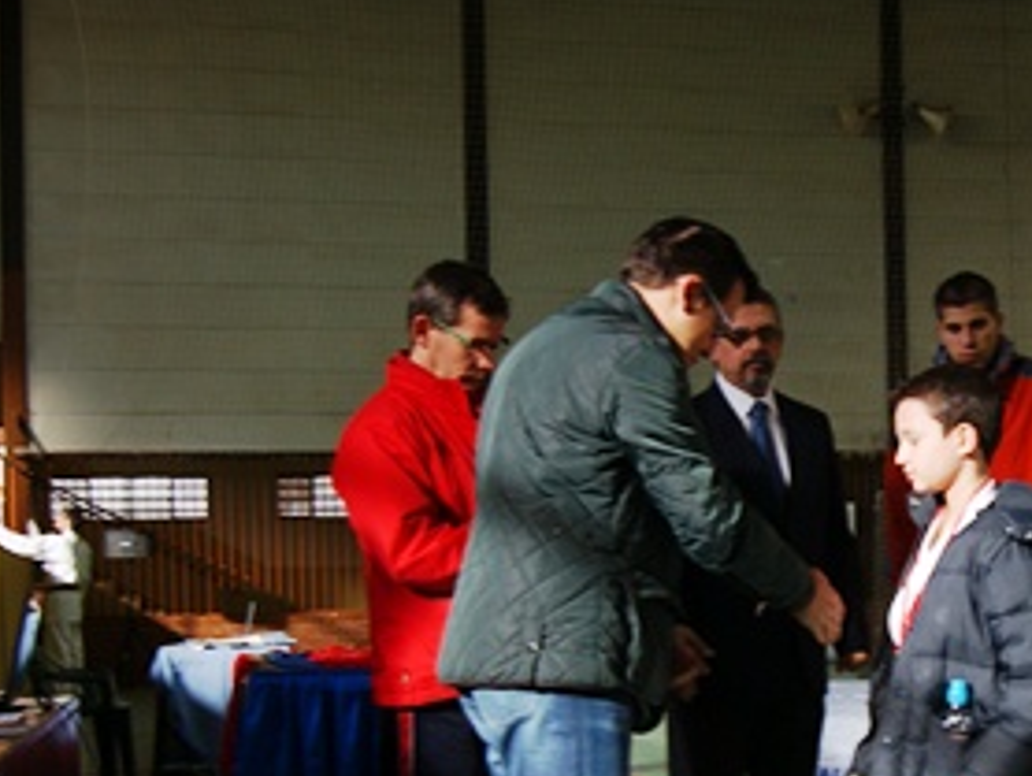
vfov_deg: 20.0
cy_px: 601
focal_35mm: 73
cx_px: 869
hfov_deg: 26.0
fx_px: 2178
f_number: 5.6
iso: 100
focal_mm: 22
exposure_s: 1/50
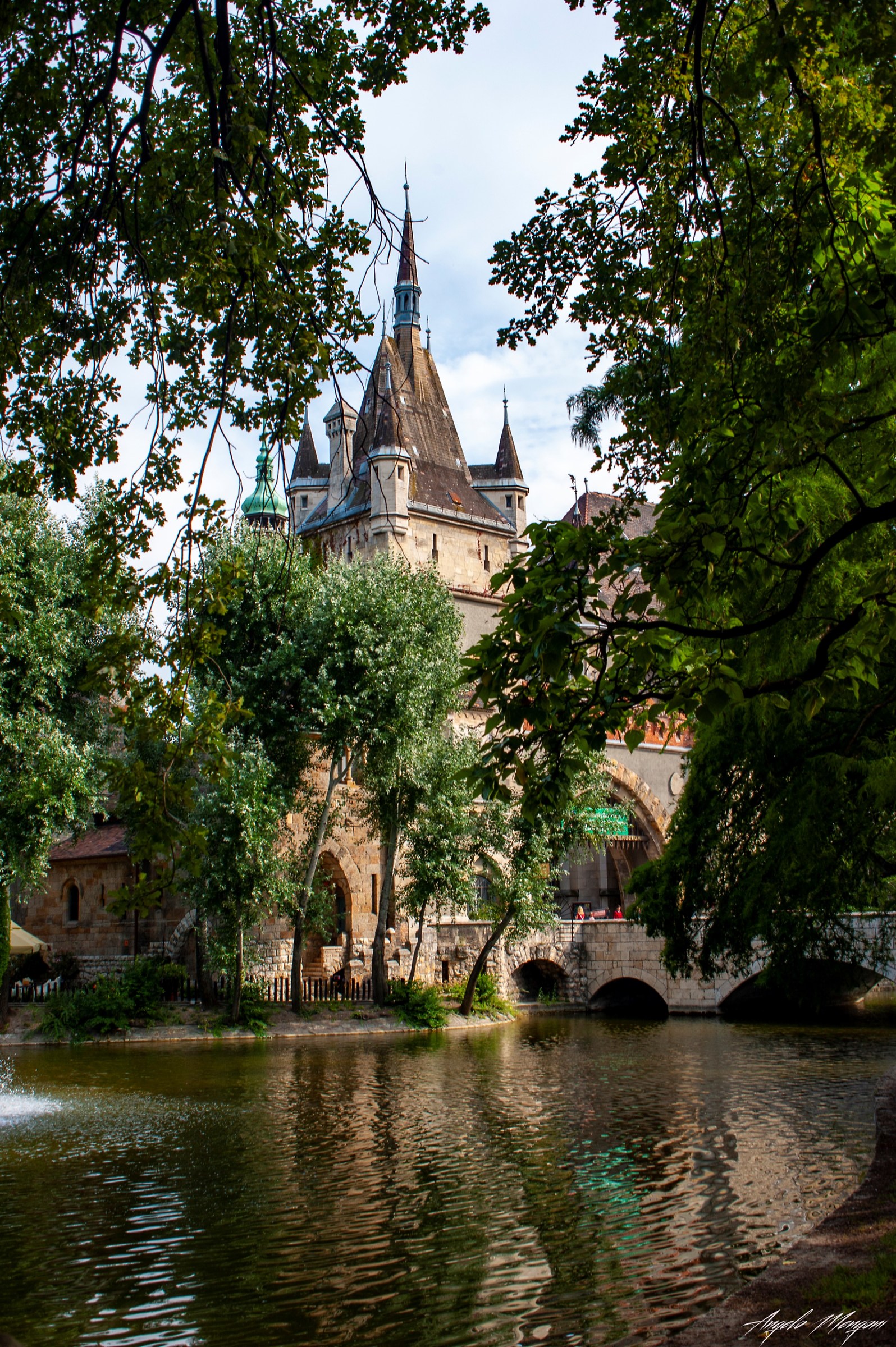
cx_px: 448
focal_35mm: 40
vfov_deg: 48.5
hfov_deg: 33.3
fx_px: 1496
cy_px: 674
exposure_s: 1/250
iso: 250
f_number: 8
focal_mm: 40
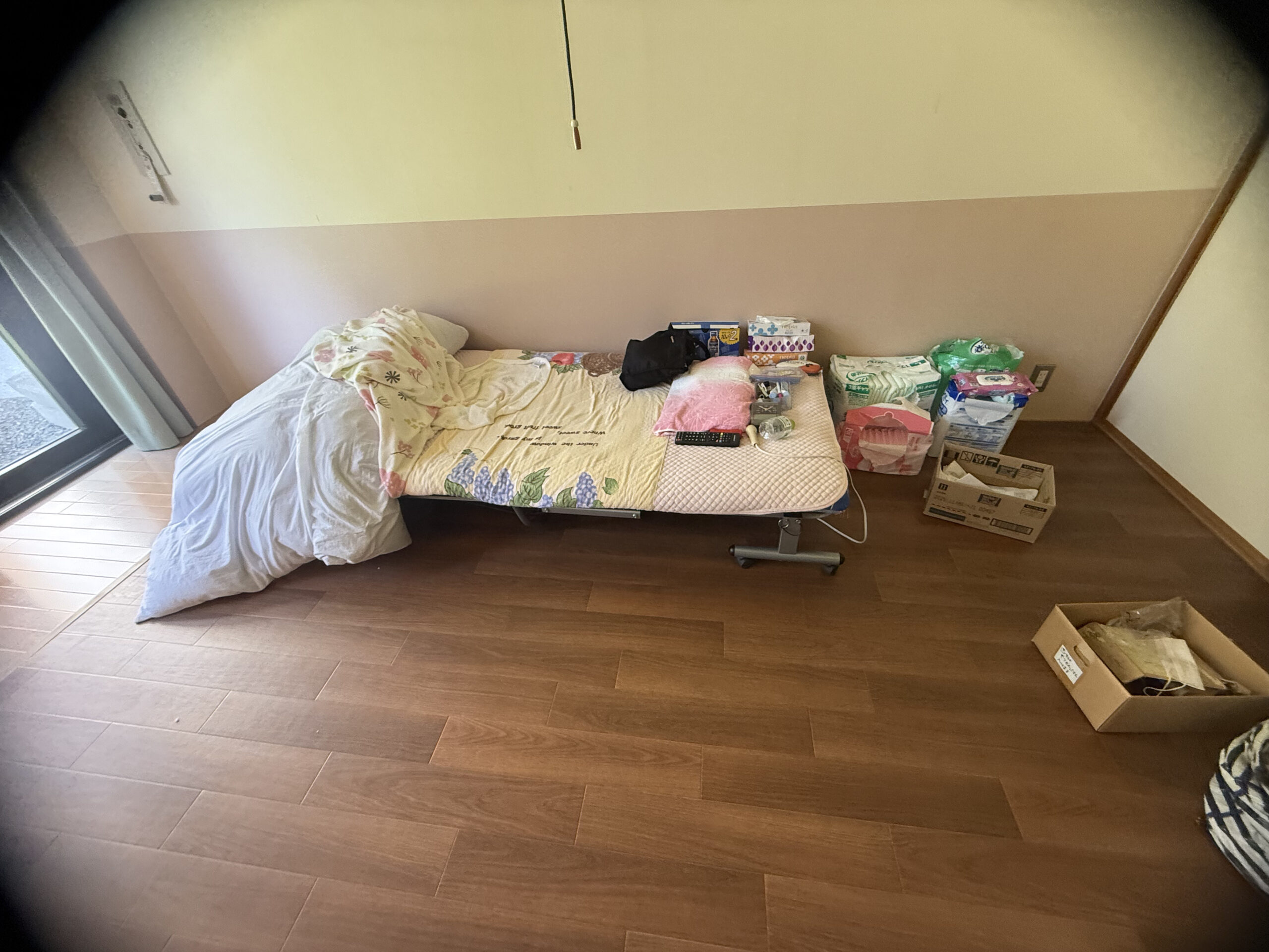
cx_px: 634
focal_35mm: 14
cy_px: 476
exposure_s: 1/99
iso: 320
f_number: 2.2
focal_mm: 2.22
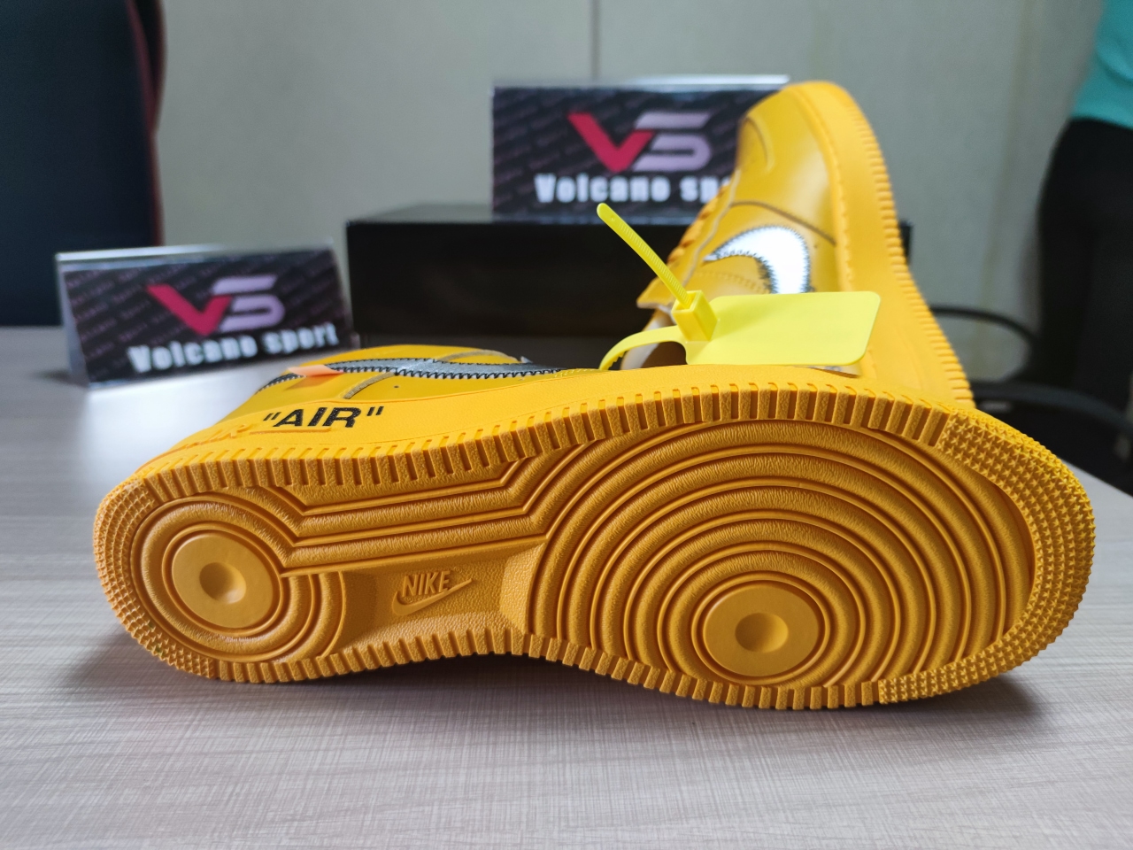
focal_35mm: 24
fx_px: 786
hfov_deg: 71.6
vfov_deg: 56.8
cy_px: 425
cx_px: 566
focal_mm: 6.72
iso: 327
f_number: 1.69
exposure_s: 1/100
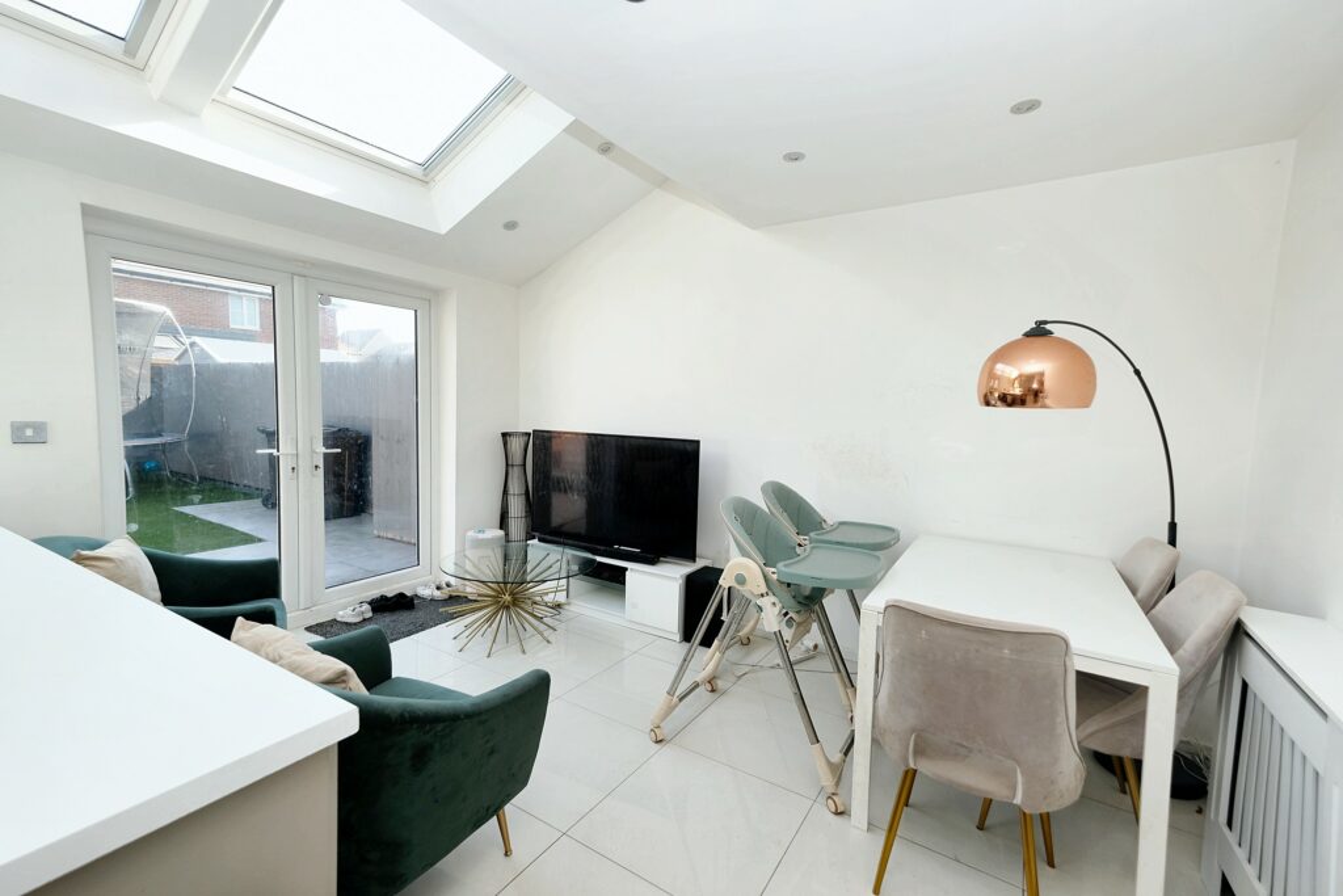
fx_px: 560
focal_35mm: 15
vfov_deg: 77.3
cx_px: 672
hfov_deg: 100.4
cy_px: 448
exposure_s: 1/170
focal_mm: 10
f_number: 4
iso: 200
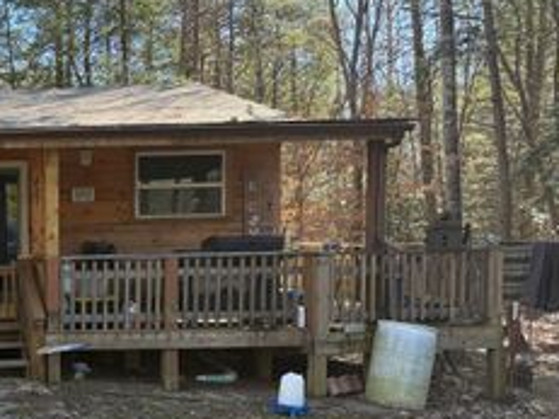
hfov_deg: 32.9
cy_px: 287
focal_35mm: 52
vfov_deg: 27.8
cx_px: -36
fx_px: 839
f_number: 1.78
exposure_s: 1/517
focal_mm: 6.76
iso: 100
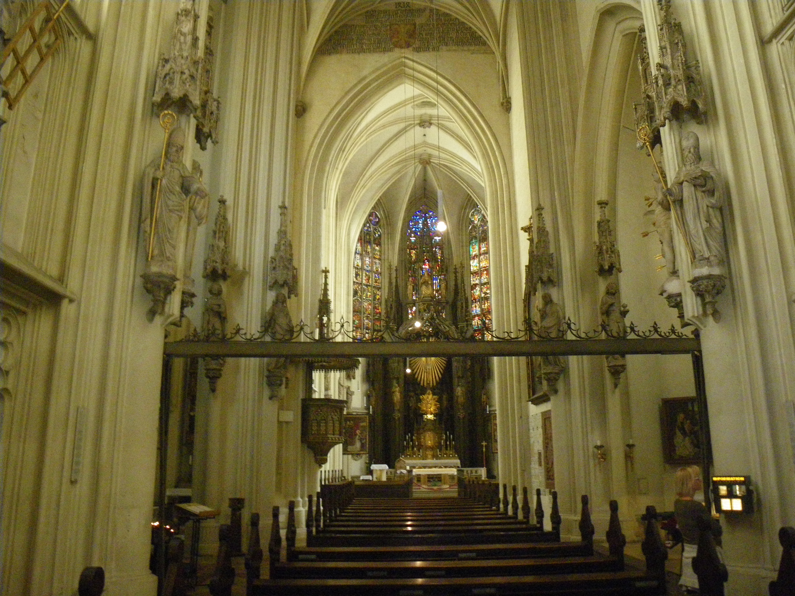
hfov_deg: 63.4
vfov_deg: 49.7
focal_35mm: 28
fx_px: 643
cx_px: 398
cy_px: 298
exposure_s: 1/50
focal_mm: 5
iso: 800
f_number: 3.5
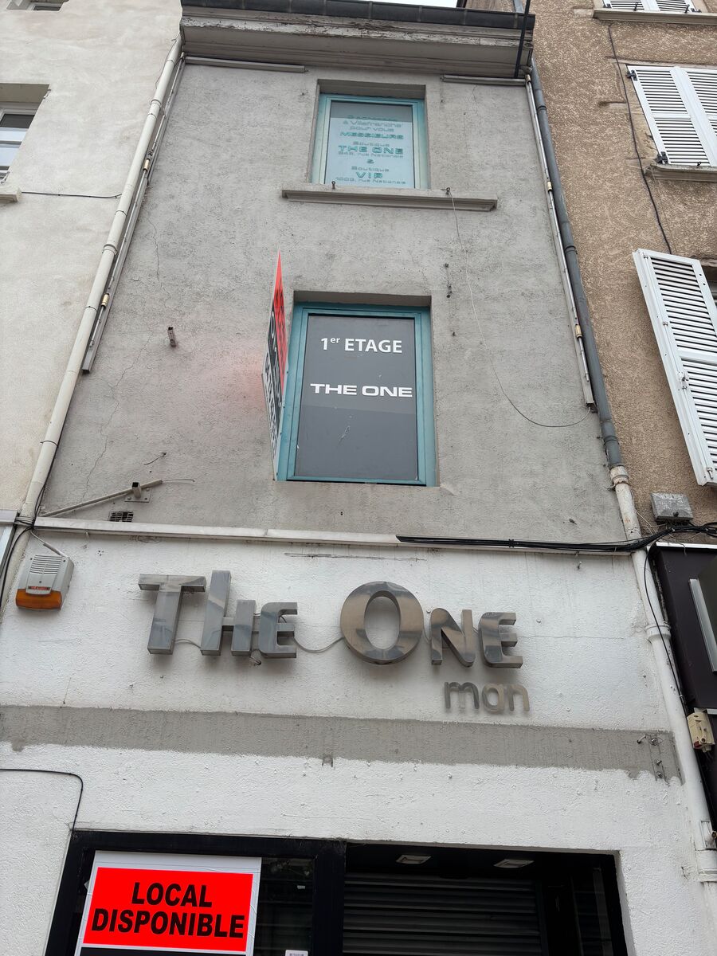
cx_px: 358
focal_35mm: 26
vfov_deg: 67.3
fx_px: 718
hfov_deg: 53.1
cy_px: 478
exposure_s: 1/263
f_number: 1.6
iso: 40
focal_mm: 5.96
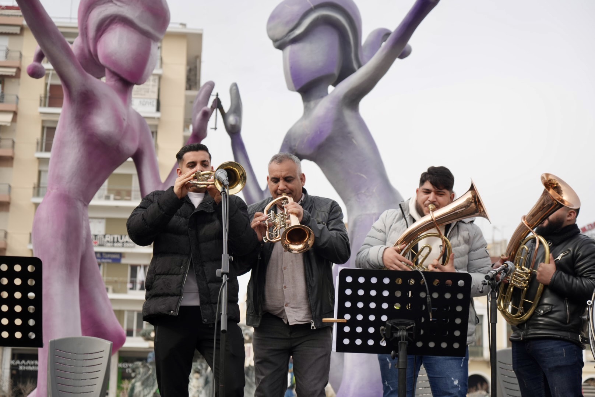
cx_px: 298
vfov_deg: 25.1
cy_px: 198
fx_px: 893
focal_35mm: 54
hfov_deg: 36.8
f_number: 4
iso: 400
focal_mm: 54
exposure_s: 1/2000
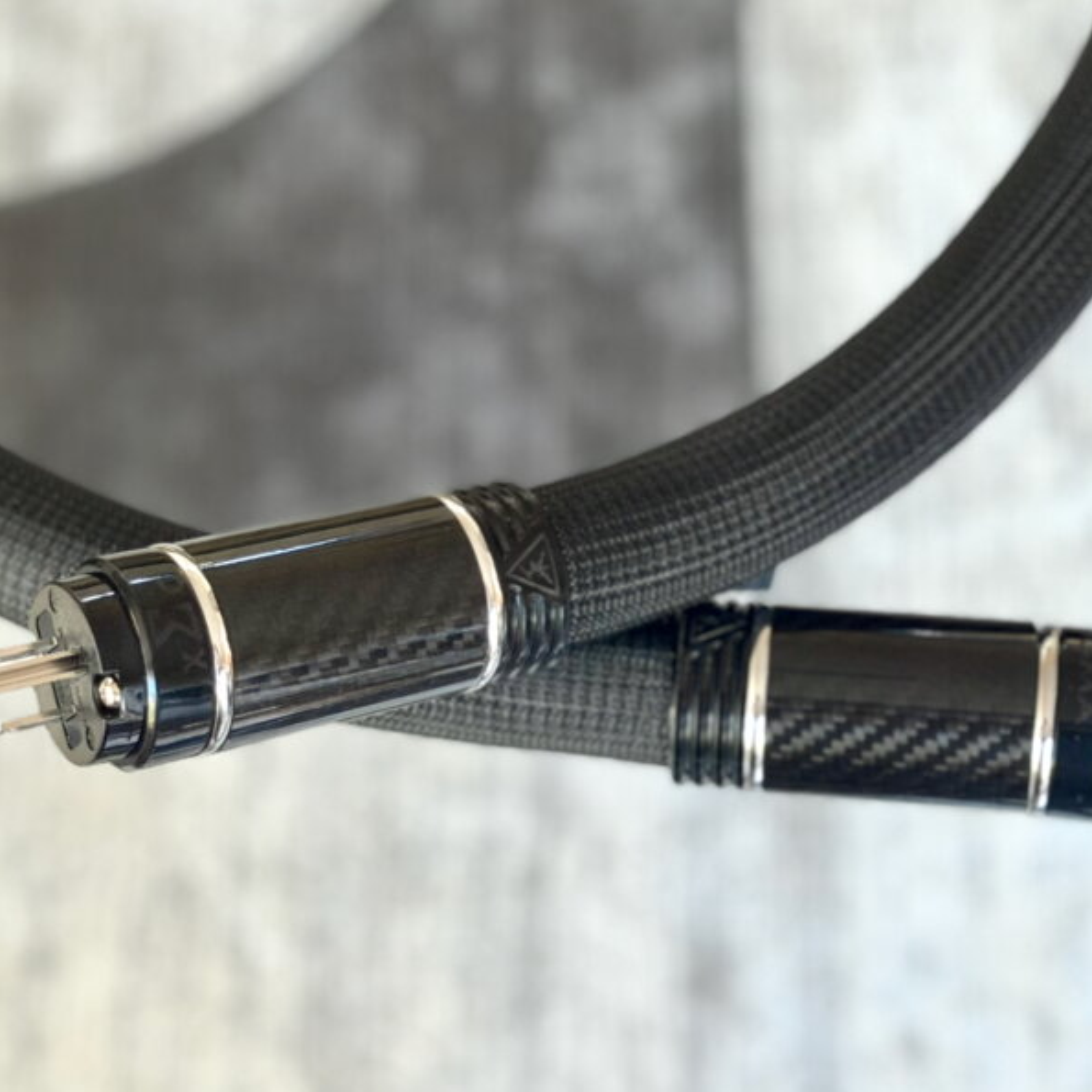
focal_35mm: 57
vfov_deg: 30.0
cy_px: 549
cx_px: 613
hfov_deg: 30.0
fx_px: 2034
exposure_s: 1/51
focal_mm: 6.76
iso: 250
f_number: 1.78
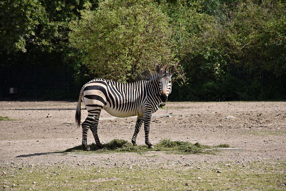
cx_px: 143
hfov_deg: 9.8
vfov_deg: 6.5
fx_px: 1668
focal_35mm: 210
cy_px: 96
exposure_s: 1/800
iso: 200
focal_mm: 140
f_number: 7.1
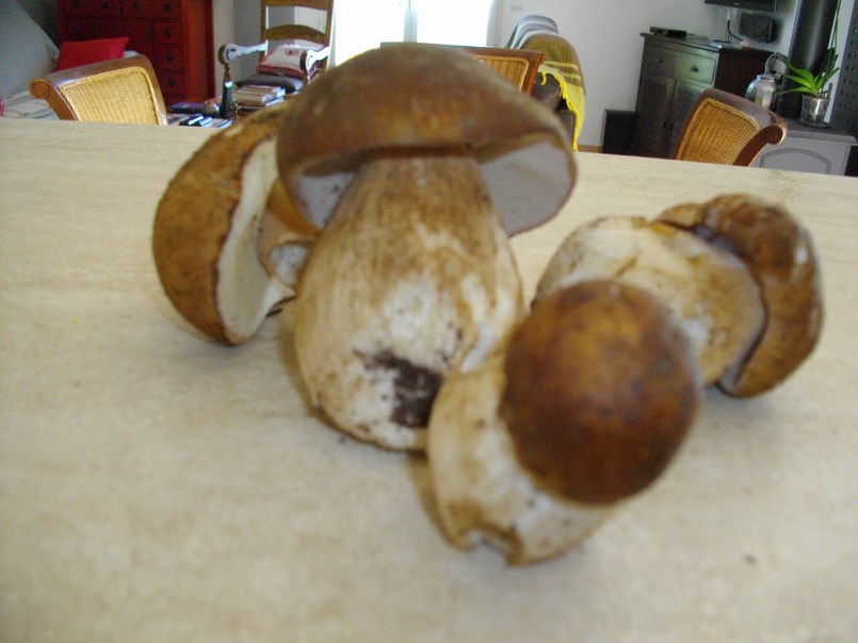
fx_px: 768
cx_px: 429
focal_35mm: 31
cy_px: 322
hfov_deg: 58.3
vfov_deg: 45.5
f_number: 2.9
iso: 388
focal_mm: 5.7
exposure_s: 1/50
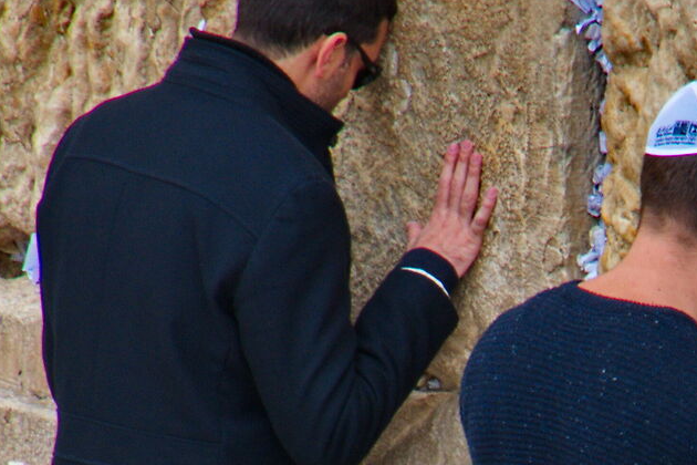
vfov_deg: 0.8
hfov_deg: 1.2
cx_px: 571
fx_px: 33163
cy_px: 465
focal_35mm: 1713
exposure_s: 1/60
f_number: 14
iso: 200
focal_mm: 300
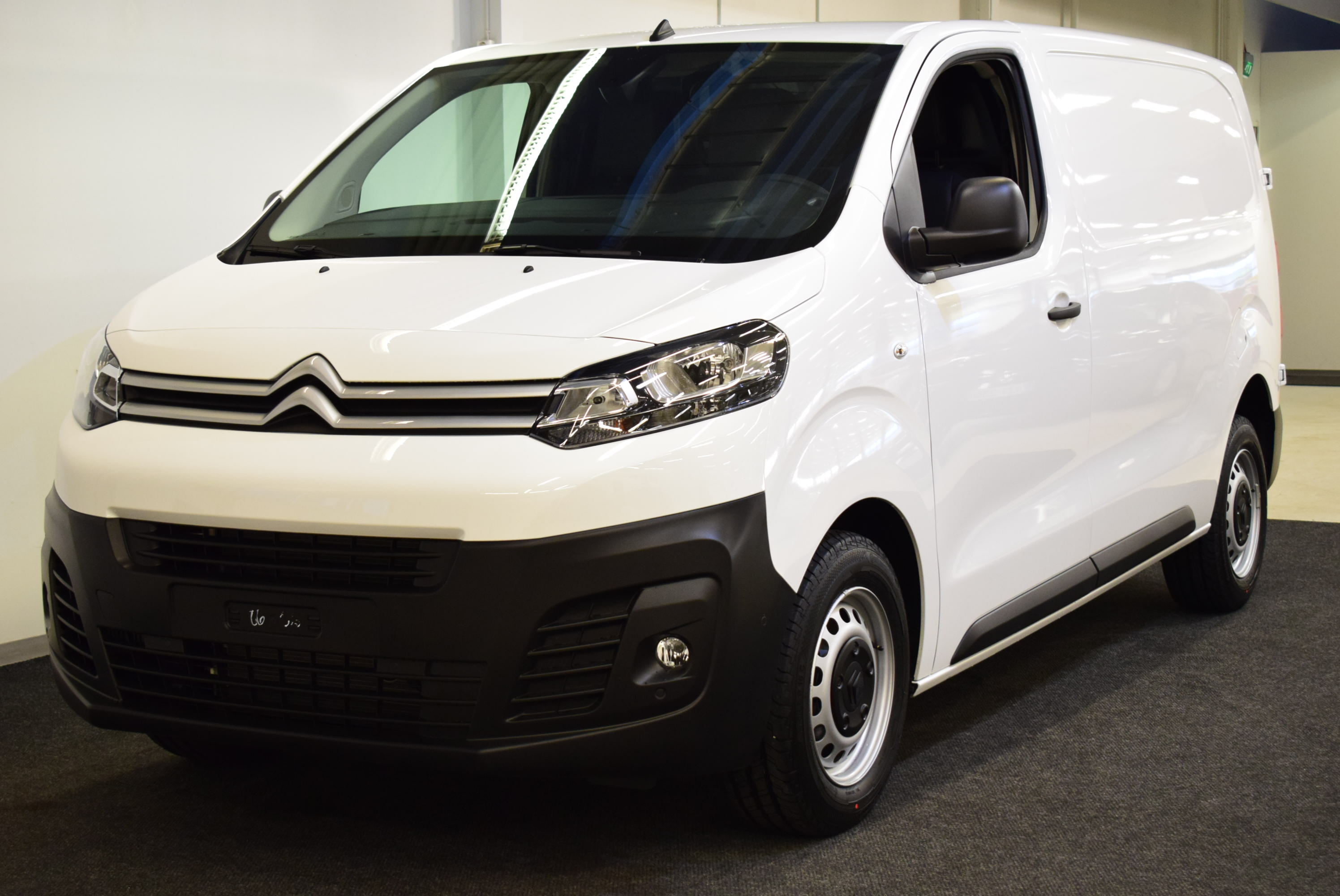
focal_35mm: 60
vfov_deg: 22.7
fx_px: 2235
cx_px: 670
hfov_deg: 33.4
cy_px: 448
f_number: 5.6
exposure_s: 1/125
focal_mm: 40
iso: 1600
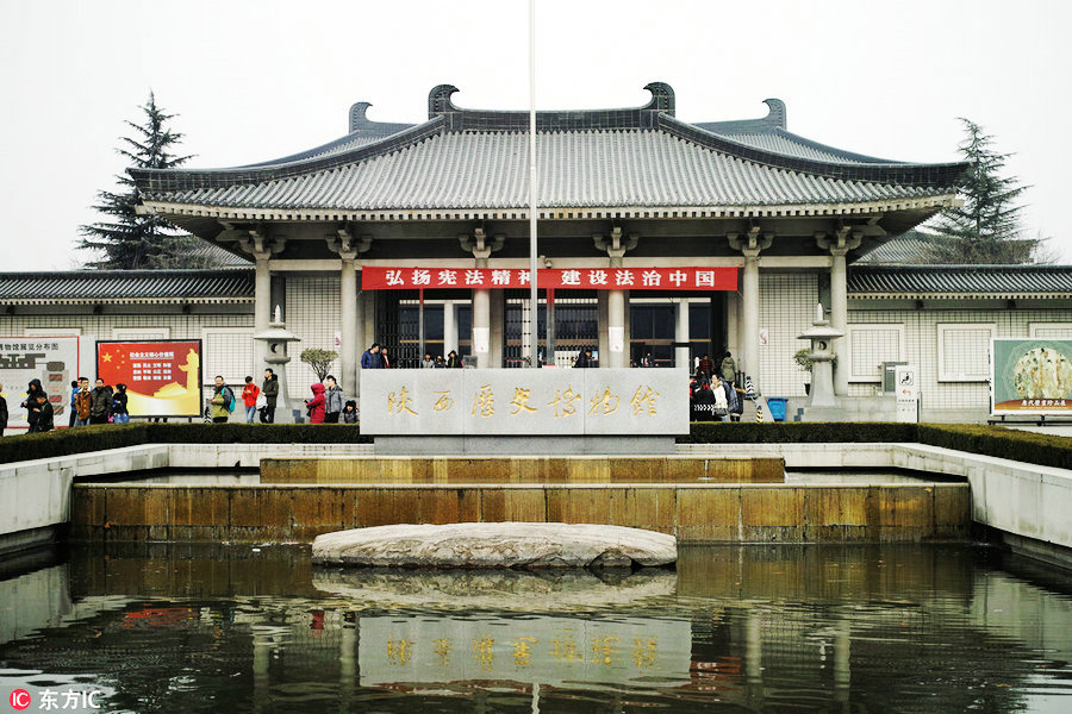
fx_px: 1340
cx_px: 536
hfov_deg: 43.6
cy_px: 357
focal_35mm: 45
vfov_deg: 29.9
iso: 100
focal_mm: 30
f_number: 2.8
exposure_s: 1/640
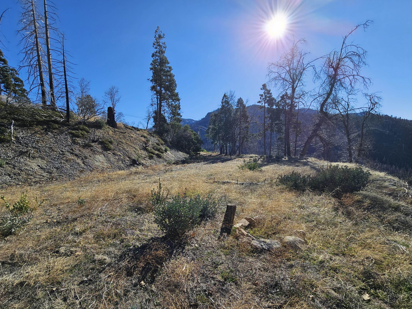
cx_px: 206
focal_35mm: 14
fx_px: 167
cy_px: 164
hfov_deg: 102.1
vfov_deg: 85.6
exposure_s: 1/2551
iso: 50
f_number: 2.2
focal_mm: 2.2
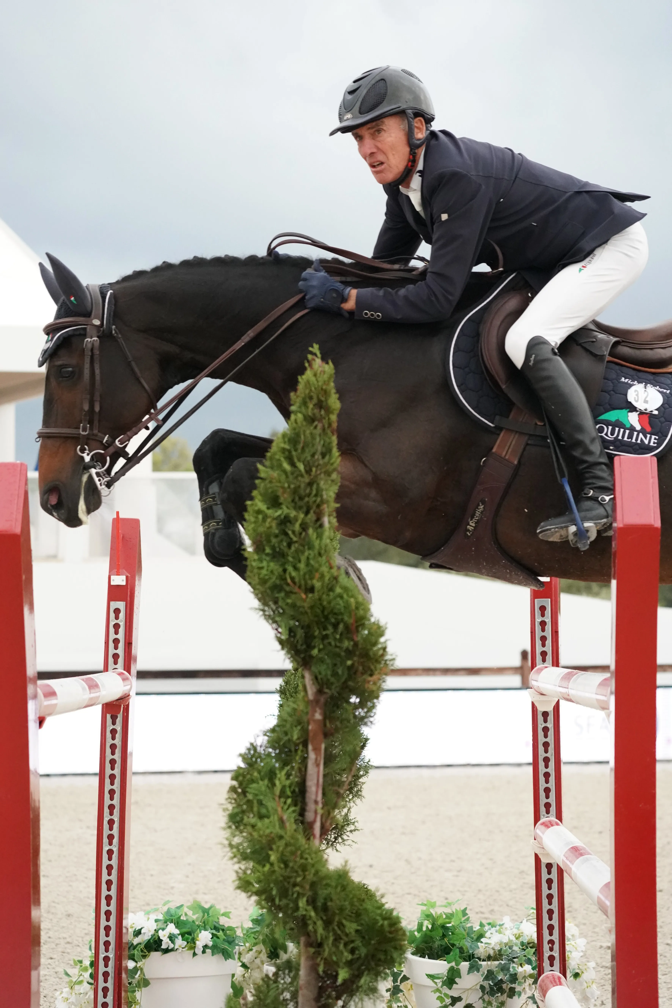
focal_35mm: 105
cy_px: 504
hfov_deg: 13.0
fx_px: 2940
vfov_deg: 19.5
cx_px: 336
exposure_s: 1/2000
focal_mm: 105
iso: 8000
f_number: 5.6
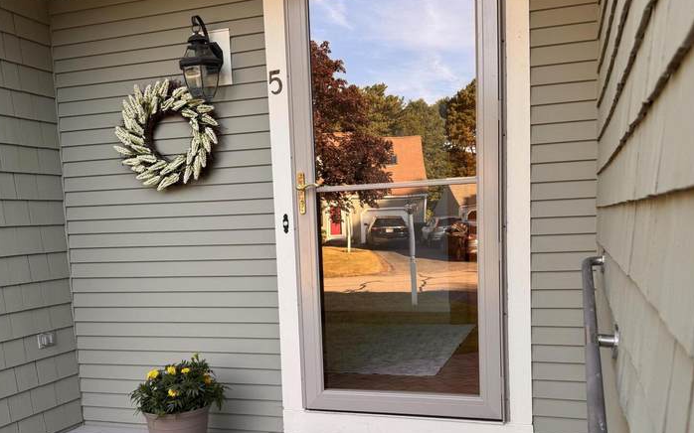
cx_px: 348
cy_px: 295
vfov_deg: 35.8
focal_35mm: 35
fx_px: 662
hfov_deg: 55.3
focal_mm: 6.76
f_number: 1.78
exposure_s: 1/200
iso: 64
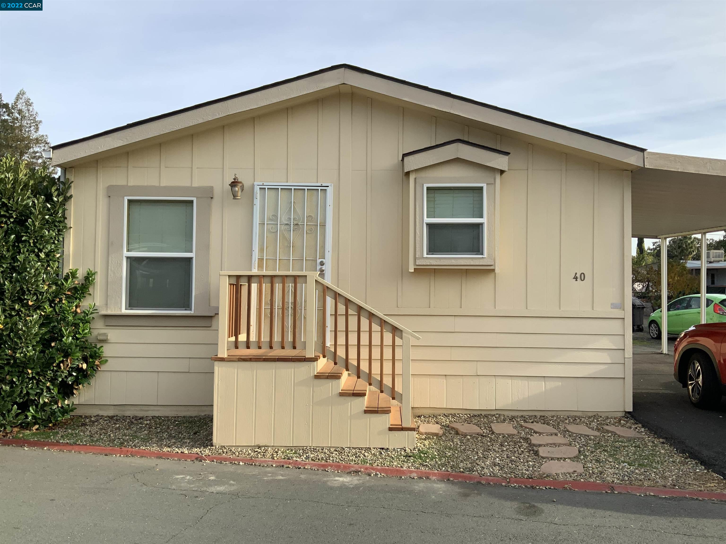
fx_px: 608
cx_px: 363
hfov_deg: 61.7
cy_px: 272
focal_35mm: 29
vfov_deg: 48.2
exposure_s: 1/1221
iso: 16
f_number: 1.8
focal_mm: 3
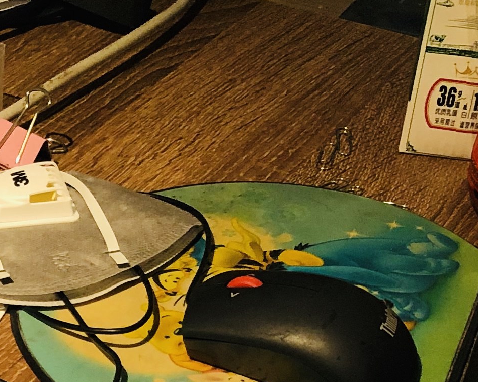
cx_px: -43
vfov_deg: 12.3
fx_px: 1641
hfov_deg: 16.1
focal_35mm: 116
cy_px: 671
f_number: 1.8
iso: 40
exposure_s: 1/20
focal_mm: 3.99
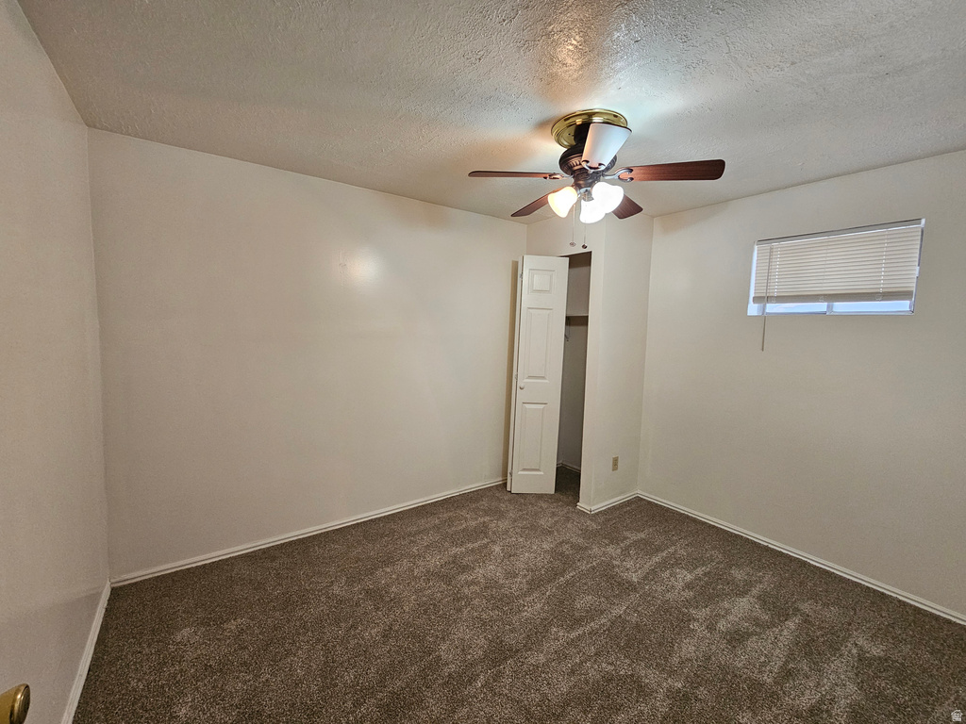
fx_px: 363
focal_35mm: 13
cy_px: 362
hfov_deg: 106.2
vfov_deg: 89.9
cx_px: 483
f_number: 2.2
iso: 320
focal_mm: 2.2
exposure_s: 1/60
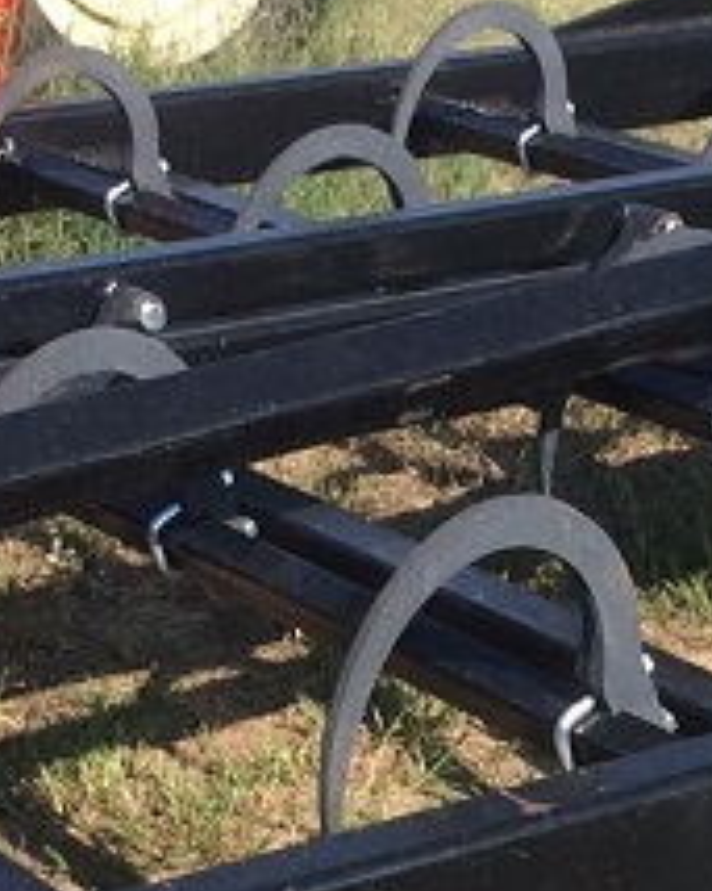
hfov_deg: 11.5
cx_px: 545
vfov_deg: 14.3
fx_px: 3532
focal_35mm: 134
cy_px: 764
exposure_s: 1/1325
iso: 32
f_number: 2.2
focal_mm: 4.12
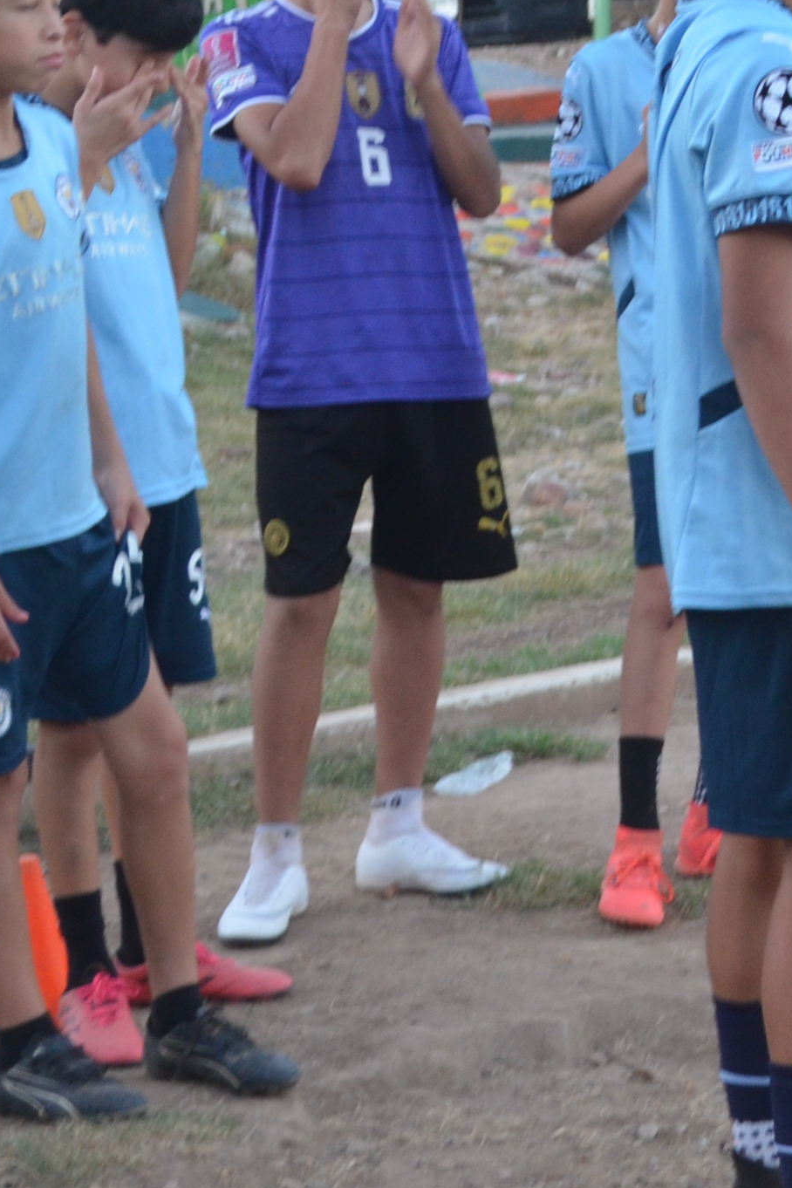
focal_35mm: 130
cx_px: 918
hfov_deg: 10.4
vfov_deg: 15.7
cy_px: 431
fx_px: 4290
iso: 800
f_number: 4.8
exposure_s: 1/60
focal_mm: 32
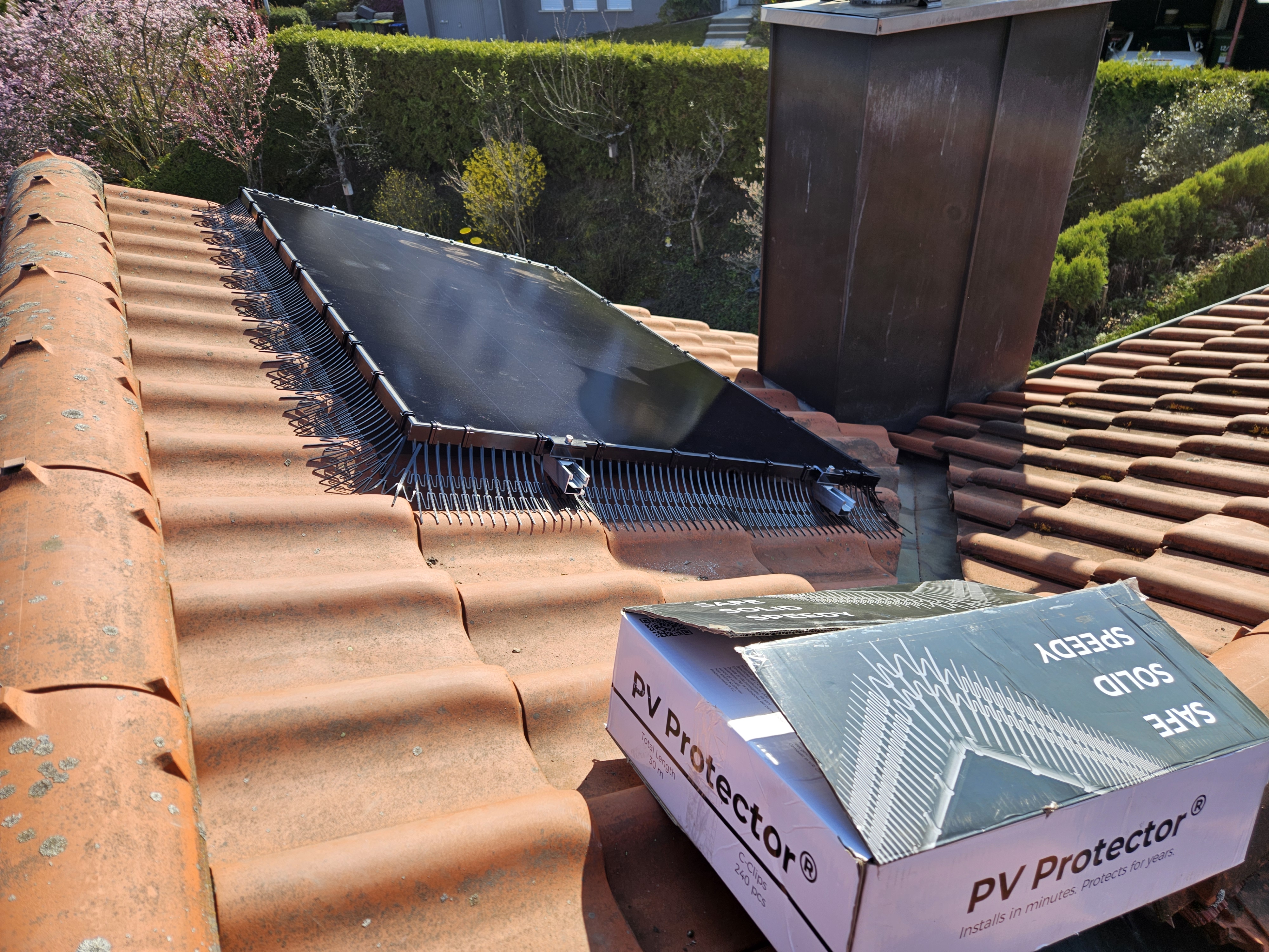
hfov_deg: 73.9
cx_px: 634
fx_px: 843
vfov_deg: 58.9
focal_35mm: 23
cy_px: 476
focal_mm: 5.4
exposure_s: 1/932
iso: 25
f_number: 1.8
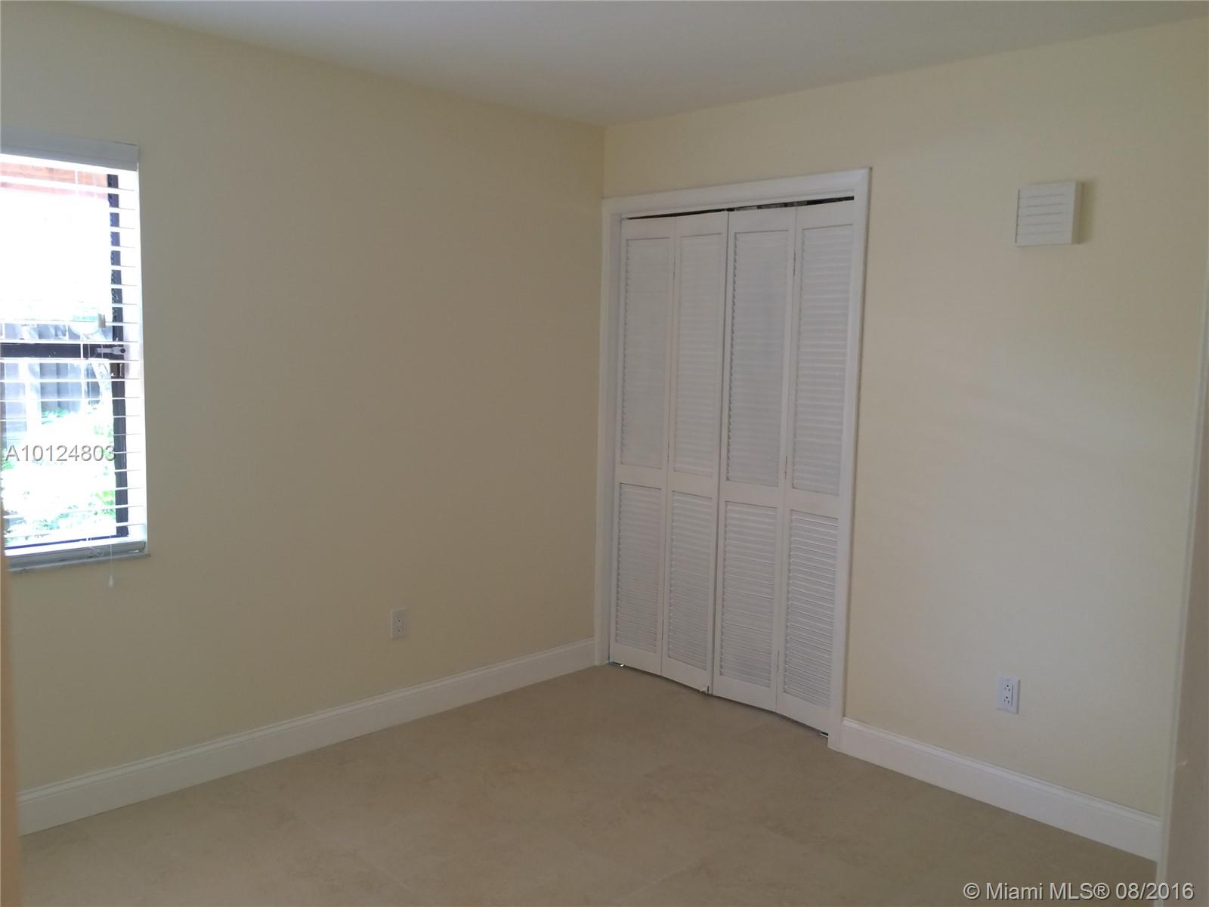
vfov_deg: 48.2
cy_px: 454
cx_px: 604
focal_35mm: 29
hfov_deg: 61.7
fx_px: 1013
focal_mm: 4.15
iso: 50
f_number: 2.2
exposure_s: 1/30
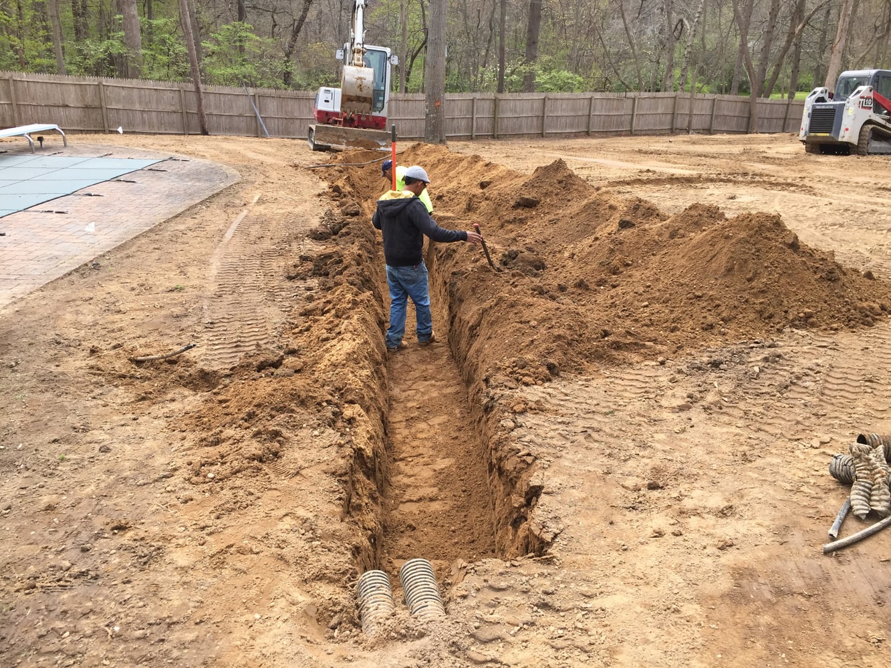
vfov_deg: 48.2
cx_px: 446
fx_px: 747
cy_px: 334
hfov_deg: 61.7
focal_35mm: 29
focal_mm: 4.15
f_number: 2.2
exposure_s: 1/590
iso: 32
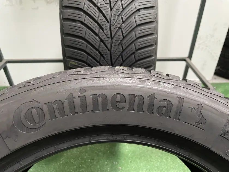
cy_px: 86
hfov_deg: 67.3
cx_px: 114
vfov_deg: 53.1
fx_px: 172
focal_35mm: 26
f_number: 1.6
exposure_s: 1/60
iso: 500
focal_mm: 4.2
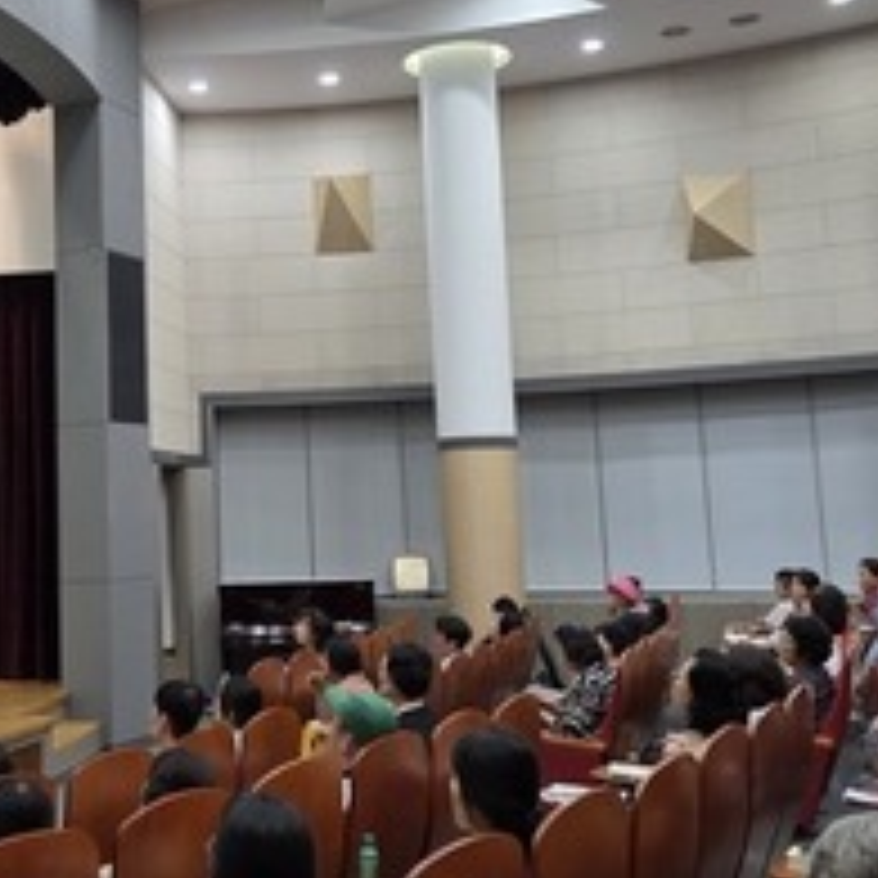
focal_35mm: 47
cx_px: 266
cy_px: 347
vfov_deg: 35.9
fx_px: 1349
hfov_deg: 35.6
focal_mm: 5.4
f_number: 1.8
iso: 250
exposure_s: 1/120
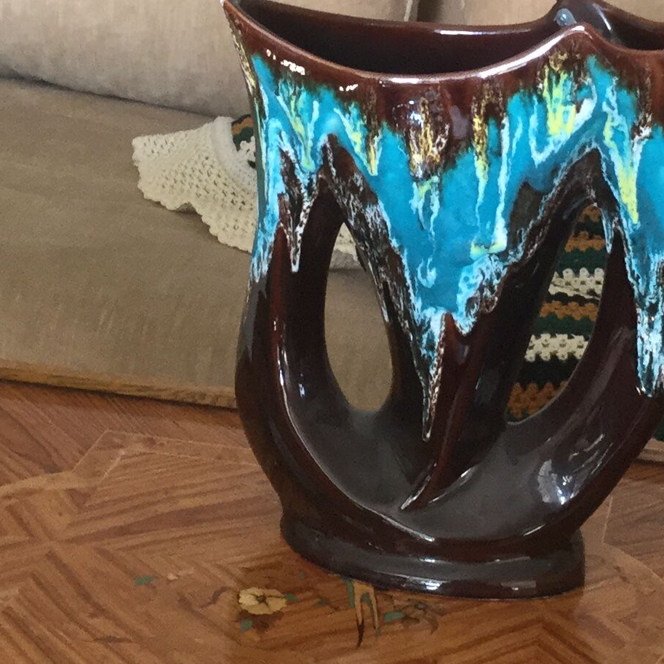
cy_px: 76
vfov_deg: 17.5
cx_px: 404
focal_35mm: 98
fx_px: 2127
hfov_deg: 17.7
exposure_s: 1/33
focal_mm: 3.3
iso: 80
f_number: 2.4
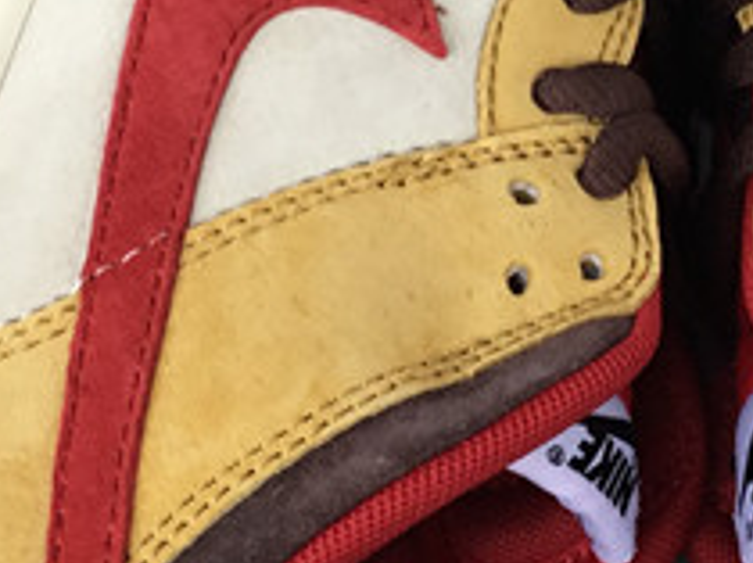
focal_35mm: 133
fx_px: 2890
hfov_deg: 14.8
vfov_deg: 11.1
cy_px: 84
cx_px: 592
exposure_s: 1/50
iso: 32
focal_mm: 3.3
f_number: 2.4
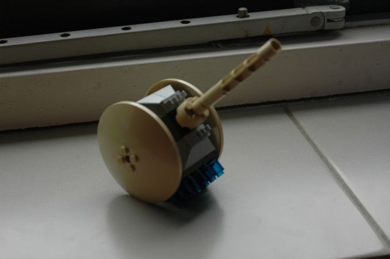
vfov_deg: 20.6
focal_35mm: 66
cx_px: 195
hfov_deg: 30.5
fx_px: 715
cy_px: 130
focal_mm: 44
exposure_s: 1/250
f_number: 8
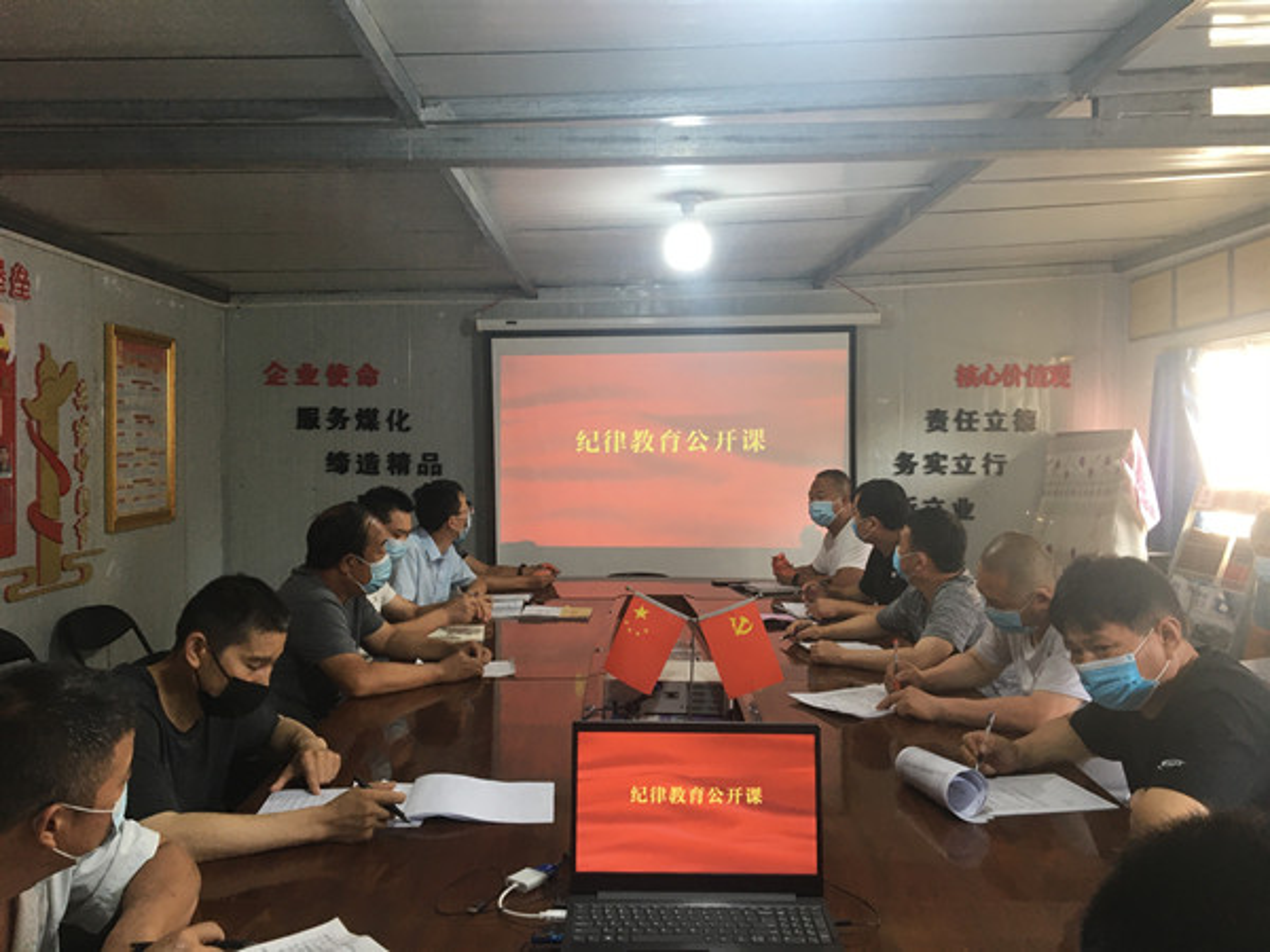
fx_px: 1064
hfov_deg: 61.7
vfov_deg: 48.2
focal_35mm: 29
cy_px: 476
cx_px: 635
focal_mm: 4.15
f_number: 2.2
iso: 50
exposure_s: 1/33
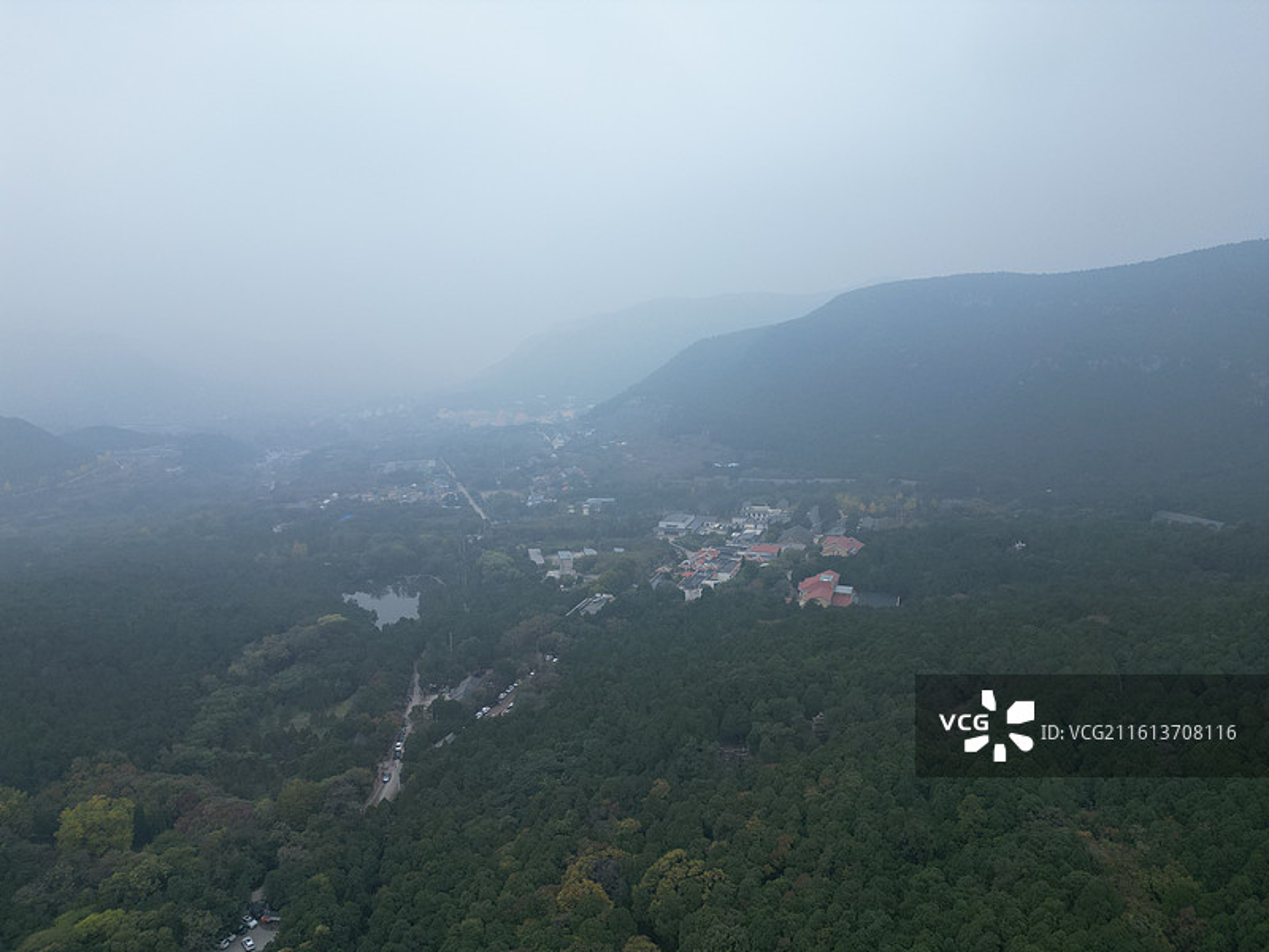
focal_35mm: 24
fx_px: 880
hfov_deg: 71.6
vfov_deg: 56.8
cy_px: 476
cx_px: 634
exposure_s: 1/1250
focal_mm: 6.72
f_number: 1.7
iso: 100
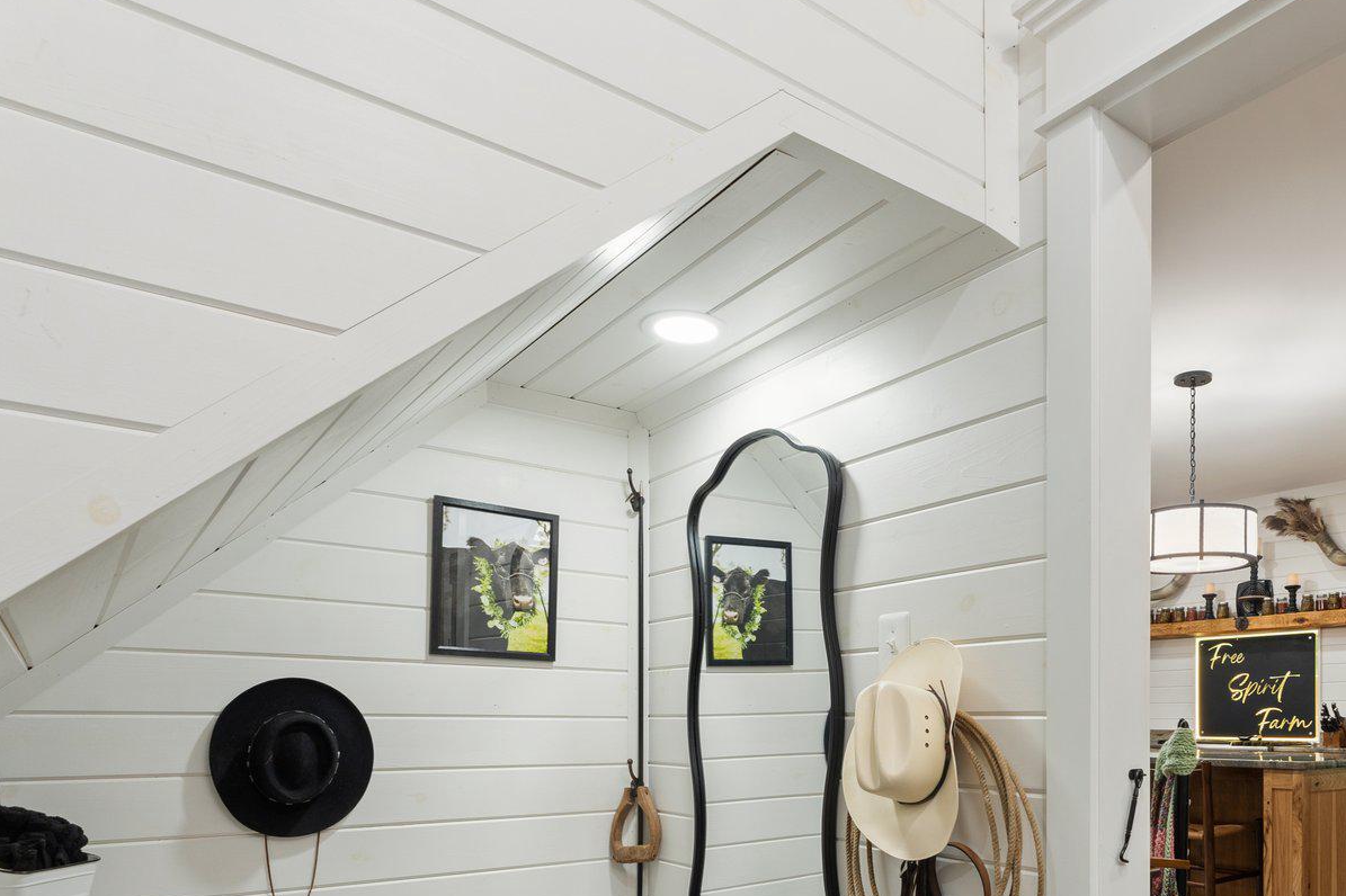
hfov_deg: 72.2
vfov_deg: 49.1
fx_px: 897
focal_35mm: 24
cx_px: 862
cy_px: 752
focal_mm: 14
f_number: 8
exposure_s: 1/6
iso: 500
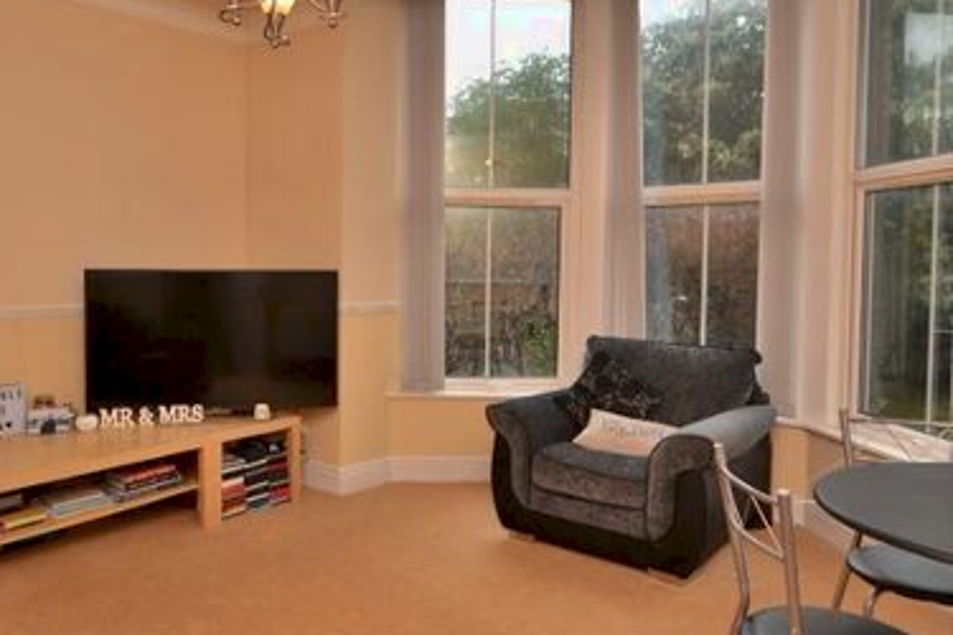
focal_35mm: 28
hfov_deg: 65.3
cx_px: 419
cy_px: 283
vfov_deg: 46.3
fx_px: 741
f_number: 3.5
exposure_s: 1/125
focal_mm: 10
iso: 100
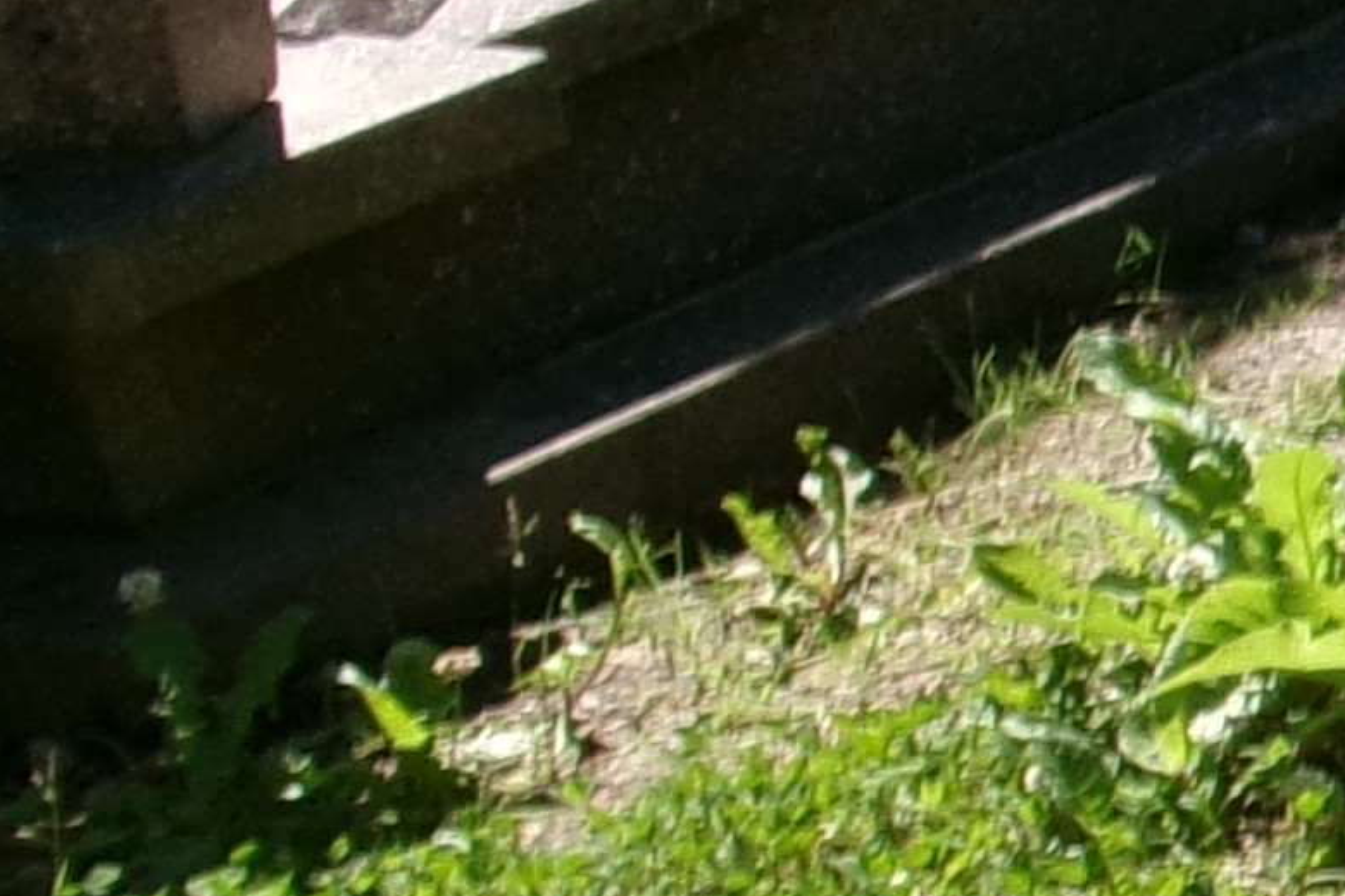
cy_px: 729
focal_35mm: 172
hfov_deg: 10.2
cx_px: 3321
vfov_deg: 8.0
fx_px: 6426
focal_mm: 5.1
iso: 100
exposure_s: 1/70
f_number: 10.8
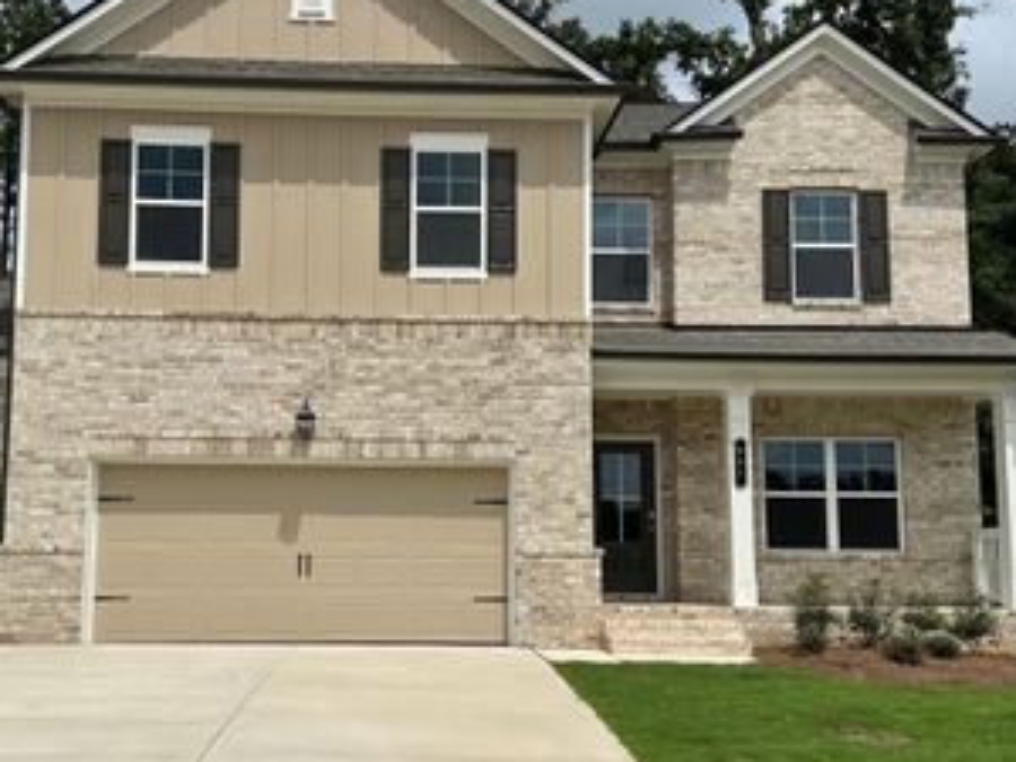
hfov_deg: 46.6
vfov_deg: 35.9
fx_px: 1174
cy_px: 435
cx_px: 413
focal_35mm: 40
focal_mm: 6.86
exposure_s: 1/13699
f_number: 1.78
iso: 80
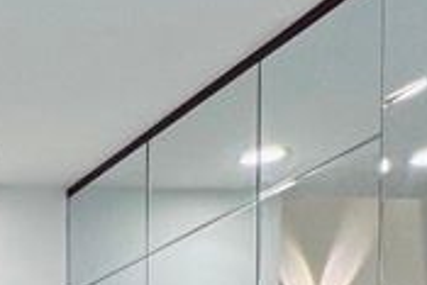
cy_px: 611
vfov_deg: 13.3
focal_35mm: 85
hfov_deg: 19.4
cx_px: -290
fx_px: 1009
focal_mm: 2.22
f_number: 2.2
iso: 125
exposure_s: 1/100
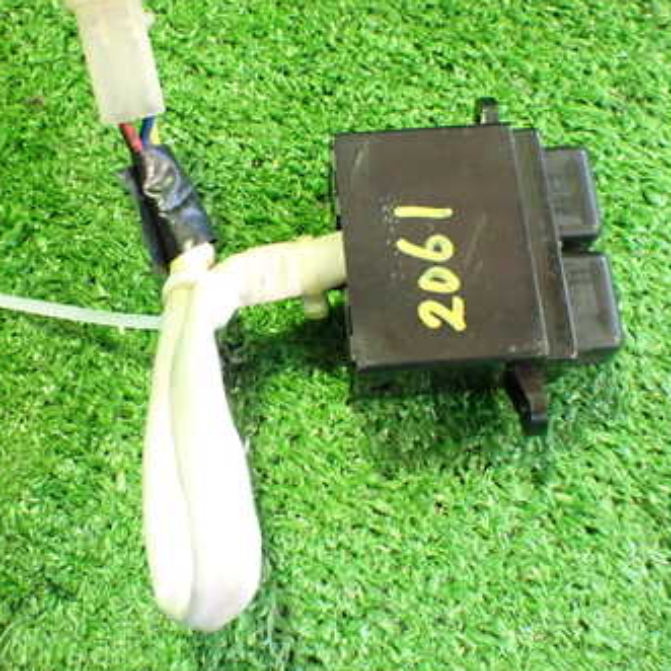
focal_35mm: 48
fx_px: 1053
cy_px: 276
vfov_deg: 35.3
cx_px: 296
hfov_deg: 35.3
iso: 1000
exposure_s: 1/30
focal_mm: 5.4
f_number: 2.3
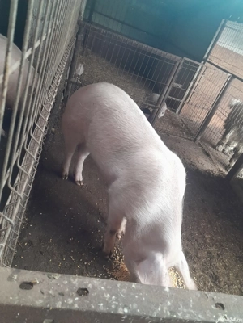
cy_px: 162
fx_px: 253
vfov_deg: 65.3
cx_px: 122
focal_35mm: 27
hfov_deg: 51.4
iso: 320
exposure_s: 1/50
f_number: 1.8
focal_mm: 4
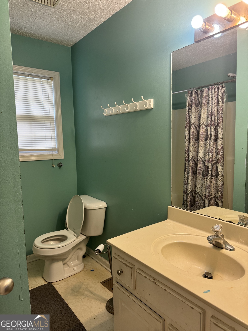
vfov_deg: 71.6
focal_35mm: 24
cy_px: 166
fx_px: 229
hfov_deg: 56.8
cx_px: 124
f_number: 1.78
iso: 200
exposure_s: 1/120
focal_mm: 6.76
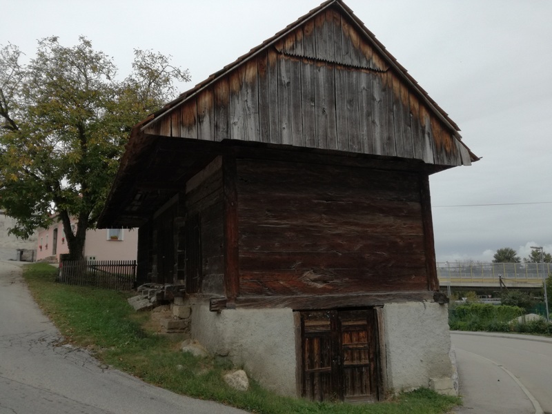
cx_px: 276
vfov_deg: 51.4
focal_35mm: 27
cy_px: 207
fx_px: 431
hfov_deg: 65.3
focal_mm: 3.79
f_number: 2
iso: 50
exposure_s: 1/250
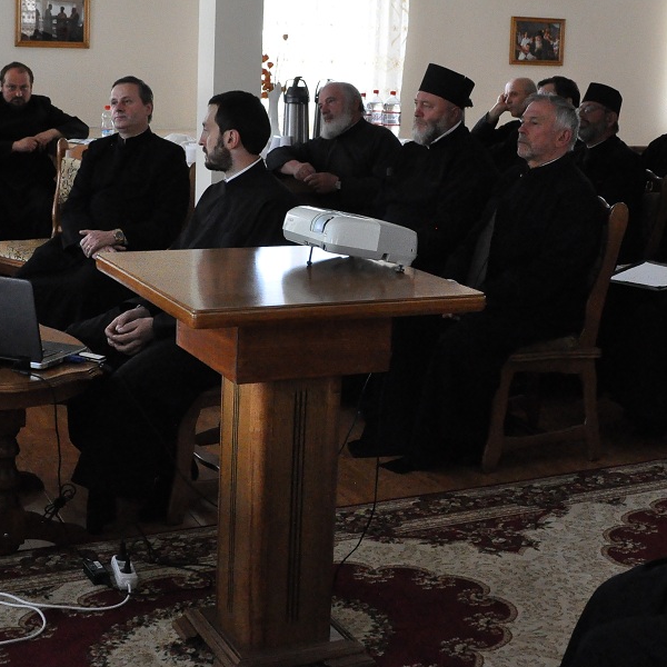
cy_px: 228
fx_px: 1221
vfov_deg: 30.4
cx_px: 340
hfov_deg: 30.6
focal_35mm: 56
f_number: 6.3
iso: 3200
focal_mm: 22
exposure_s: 1/125
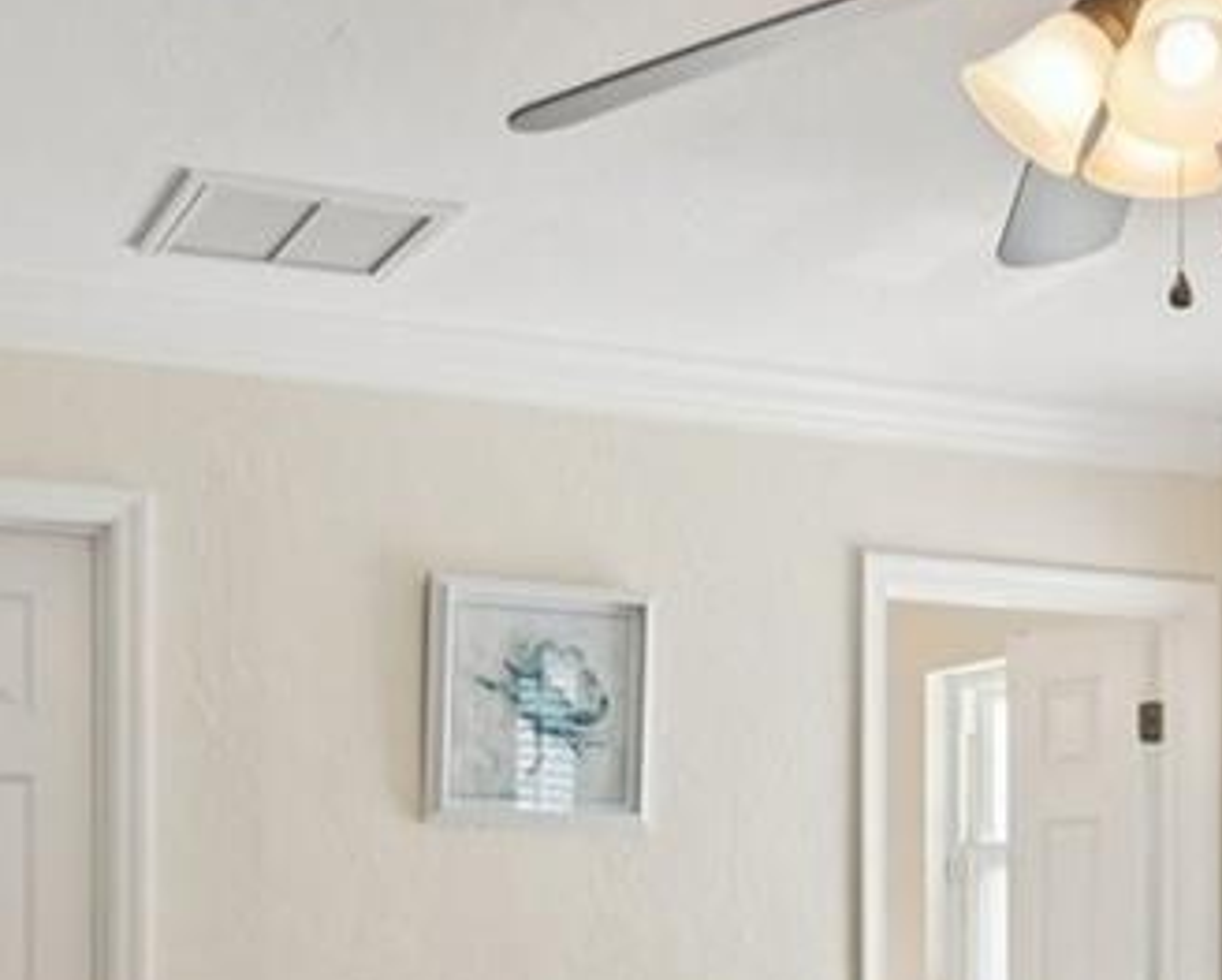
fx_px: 2317
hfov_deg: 29.5
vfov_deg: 22.9
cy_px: 991
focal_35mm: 64
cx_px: 678
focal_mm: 14
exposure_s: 1/30
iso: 400
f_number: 8
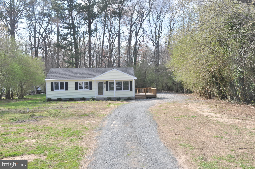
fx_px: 318
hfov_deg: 43.7
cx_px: 128
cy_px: 84
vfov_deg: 29.8
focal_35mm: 45
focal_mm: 30
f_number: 11
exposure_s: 1/125
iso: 200
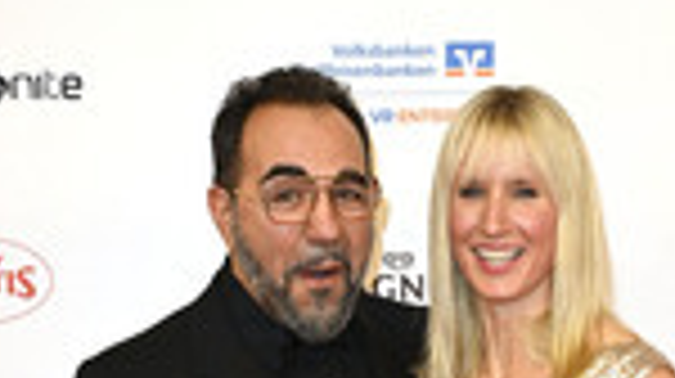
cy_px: 837
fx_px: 2592
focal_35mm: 145
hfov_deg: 14.8
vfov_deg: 7.9
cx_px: 410
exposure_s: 1/200
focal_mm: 52
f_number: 7.1
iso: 640
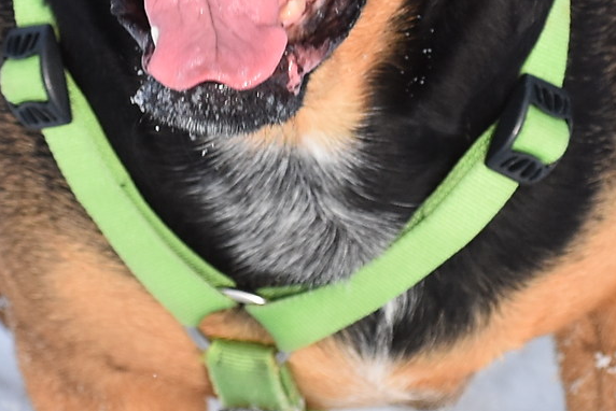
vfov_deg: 1.5
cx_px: 377
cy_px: 128
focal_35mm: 913
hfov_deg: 2.3
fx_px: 15631
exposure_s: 1/1250
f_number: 5
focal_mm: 145
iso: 400
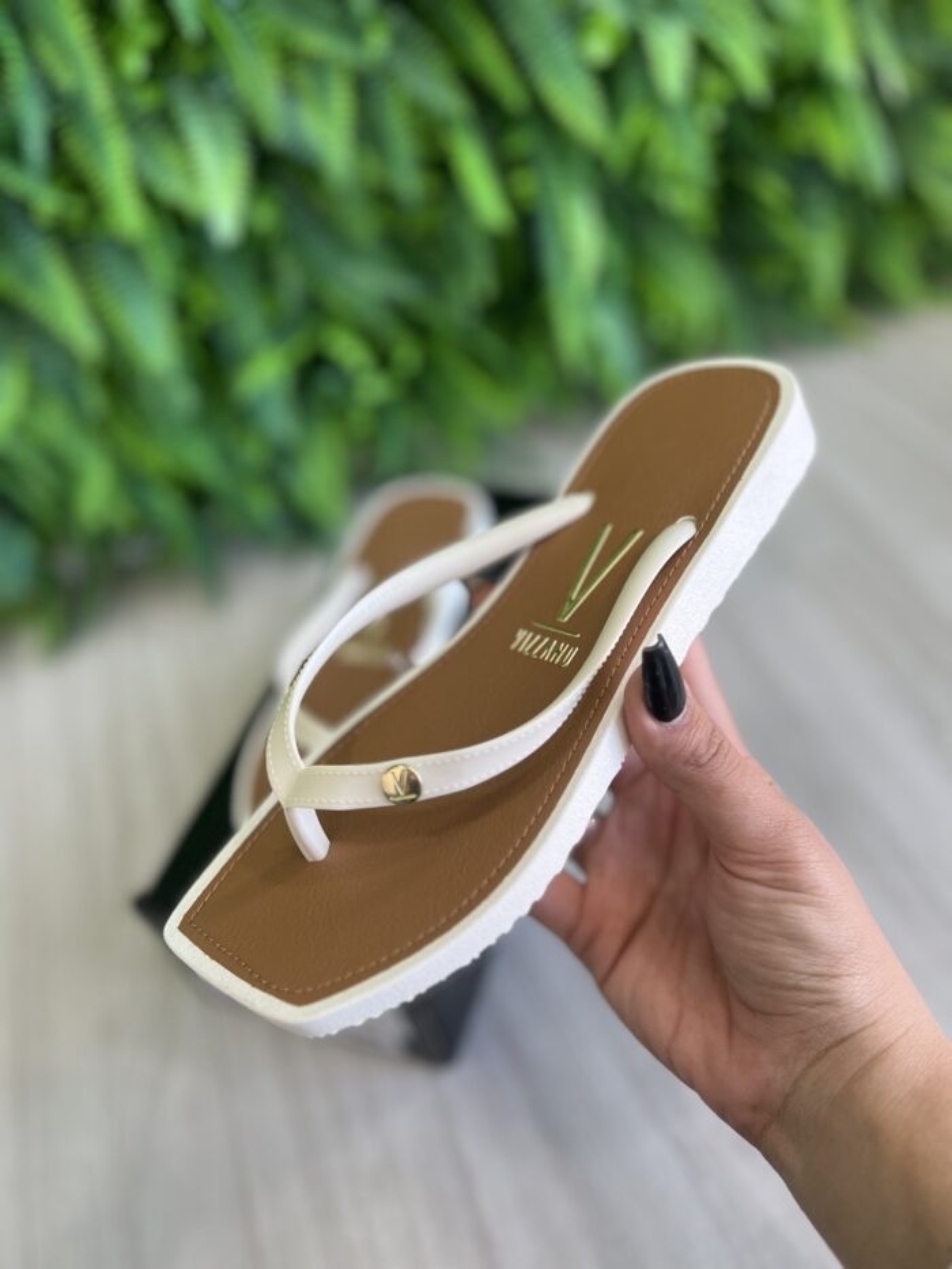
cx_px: 476
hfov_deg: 53.1
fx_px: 953
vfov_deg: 67.3
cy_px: 634
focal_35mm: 26
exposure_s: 1/120
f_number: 1.5
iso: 100
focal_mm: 5.7
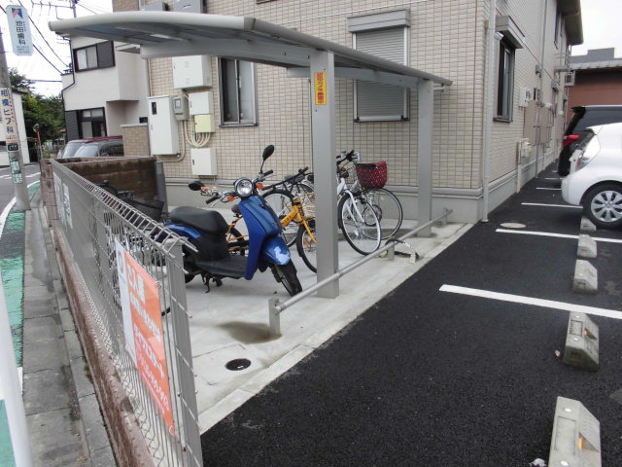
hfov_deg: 67.3
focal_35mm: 26
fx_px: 467
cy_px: 234
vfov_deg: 53.1
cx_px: 311
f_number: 3.5
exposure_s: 1/320
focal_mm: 4.6
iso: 100
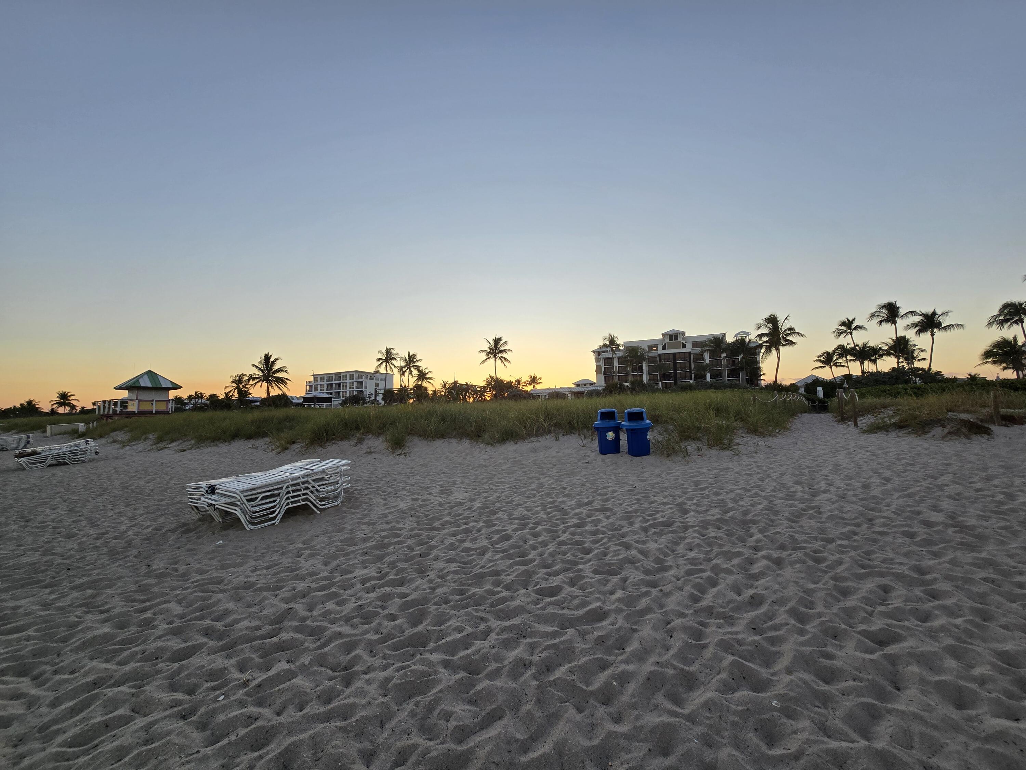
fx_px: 385
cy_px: 385
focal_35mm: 13
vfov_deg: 89.9
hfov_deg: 106.2
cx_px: 513
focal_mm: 2.2
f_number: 2.2
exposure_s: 1/375
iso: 50
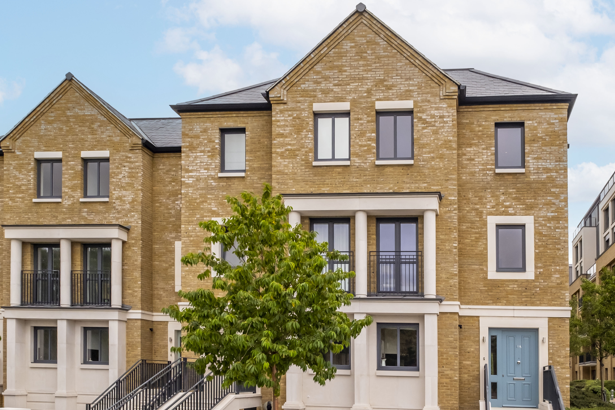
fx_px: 478
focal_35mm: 28
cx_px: 382
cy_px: 278
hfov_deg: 64.6
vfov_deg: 45.6
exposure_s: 1/950
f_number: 6.4
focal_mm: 11.5
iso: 500
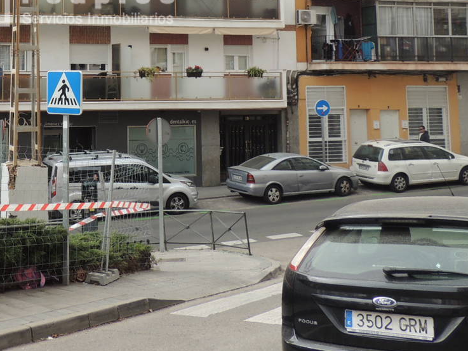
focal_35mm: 57
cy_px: 0
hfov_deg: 32.4
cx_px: 66
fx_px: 771
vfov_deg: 24.5
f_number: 3.1
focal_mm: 4.9
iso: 100
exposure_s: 1/500
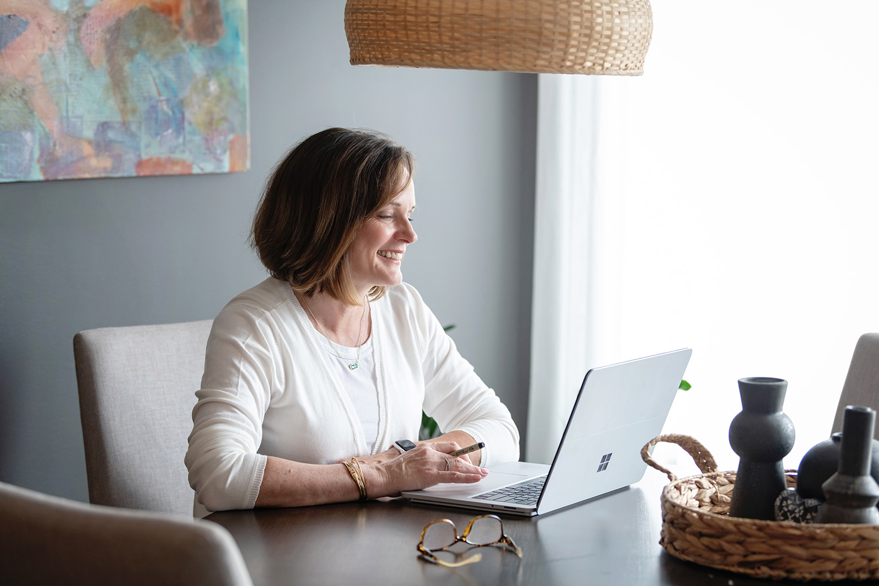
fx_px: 2100
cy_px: 293
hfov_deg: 23.6
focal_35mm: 86
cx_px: 440
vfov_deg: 15.9
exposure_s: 1/160
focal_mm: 86
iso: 1250
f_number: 3.5
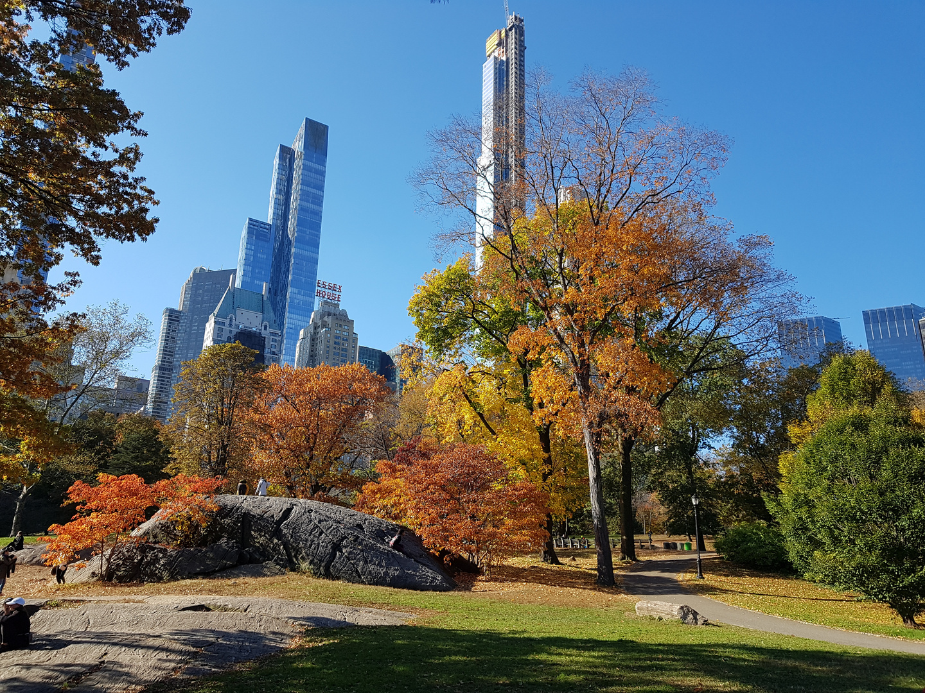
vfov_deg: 53.1
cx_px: 462
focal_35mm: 26
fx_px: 695
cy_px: 346
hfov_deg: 67.3
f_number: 1.7
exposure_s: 1/1284
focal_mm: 4.2
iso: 50
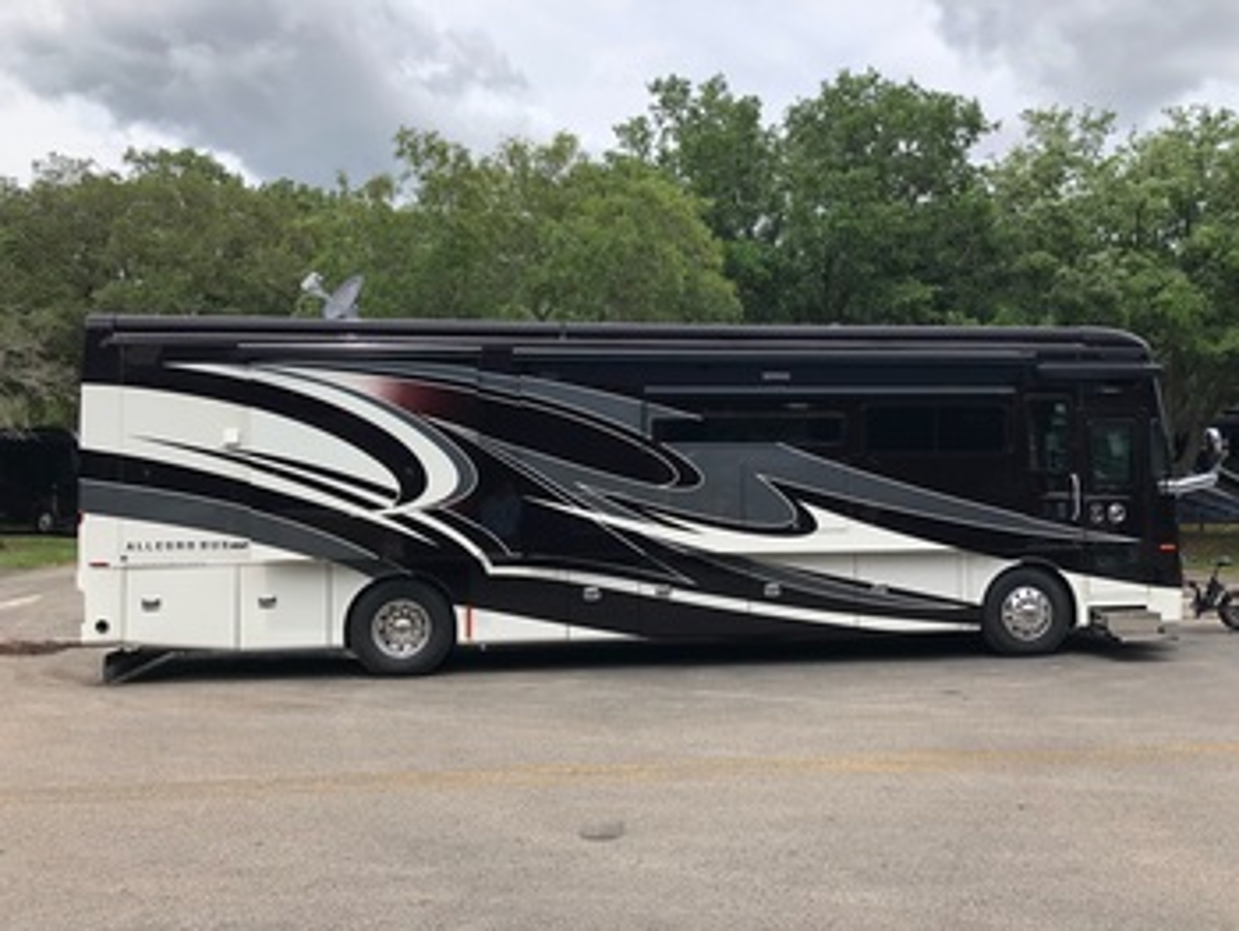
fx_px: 1003
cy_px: 466
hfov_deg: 63.4
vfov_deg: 49.8
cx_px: 620
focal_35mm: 28
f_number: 1.8
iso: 20
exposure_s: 1/1297
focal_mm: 4
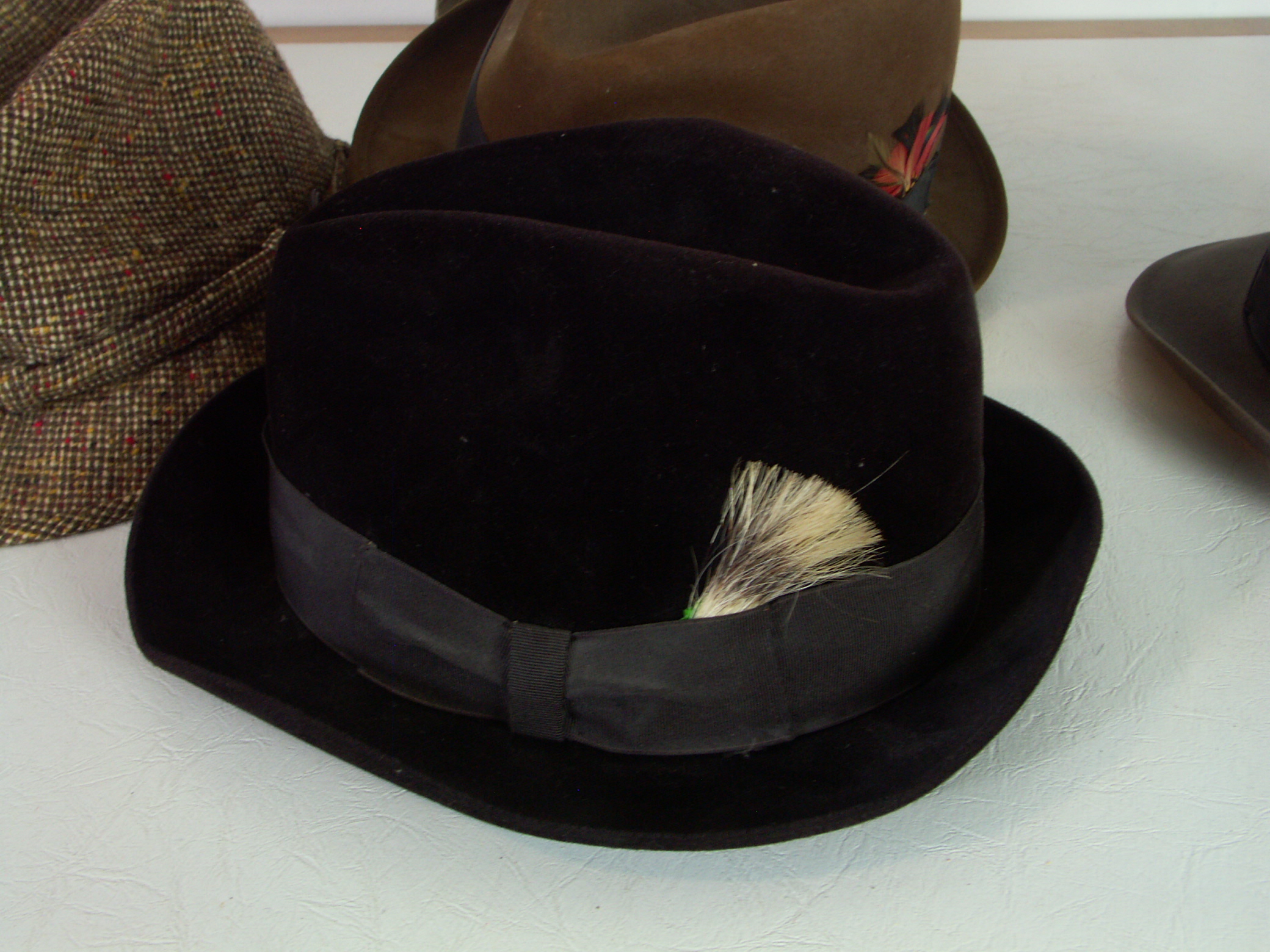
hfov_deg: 52.6
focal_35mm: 35
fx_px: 1284
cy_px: 476
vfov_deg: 40.7
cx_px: 635
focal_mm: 9.11
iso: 100
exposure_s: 1/8
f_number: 7.1
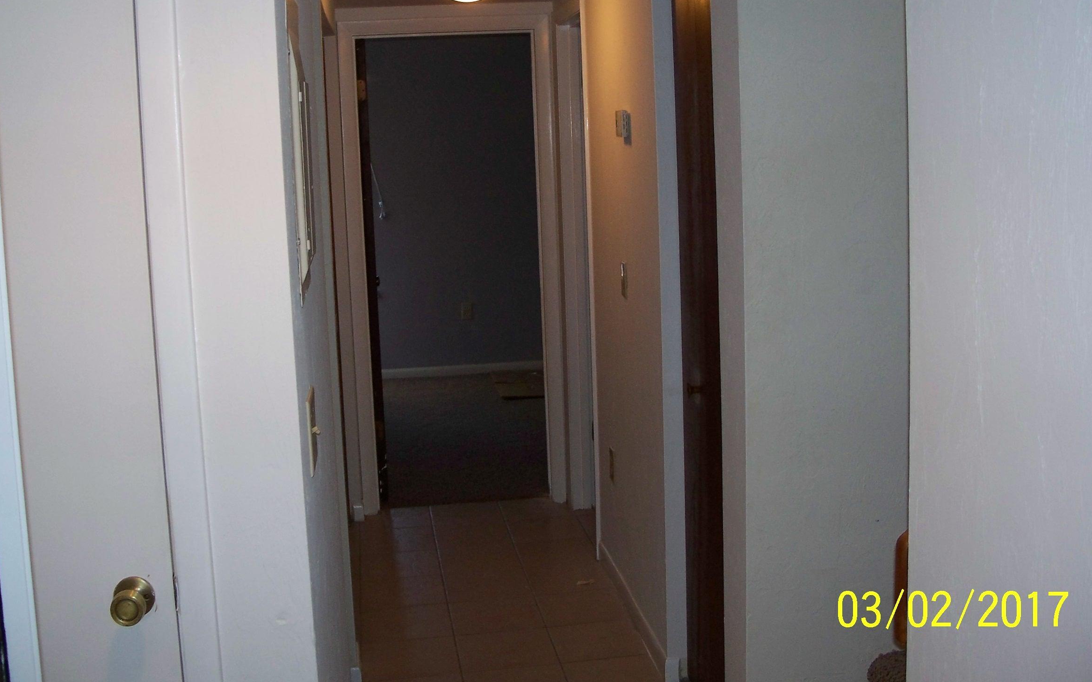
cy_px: 275
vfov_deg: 29.8
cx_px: 537
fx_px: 1280
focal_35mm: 43
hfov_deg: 46.2
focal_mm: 7.8
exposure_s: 1/60
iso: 200
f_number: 2.8
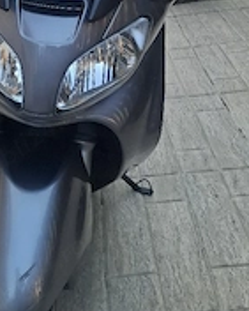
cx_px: 64
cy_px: 27
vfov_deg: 34.4
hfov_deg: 29.3
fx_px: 469
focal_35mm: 51
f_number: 1.8
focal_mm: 5.54
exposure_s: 1/238
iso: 50
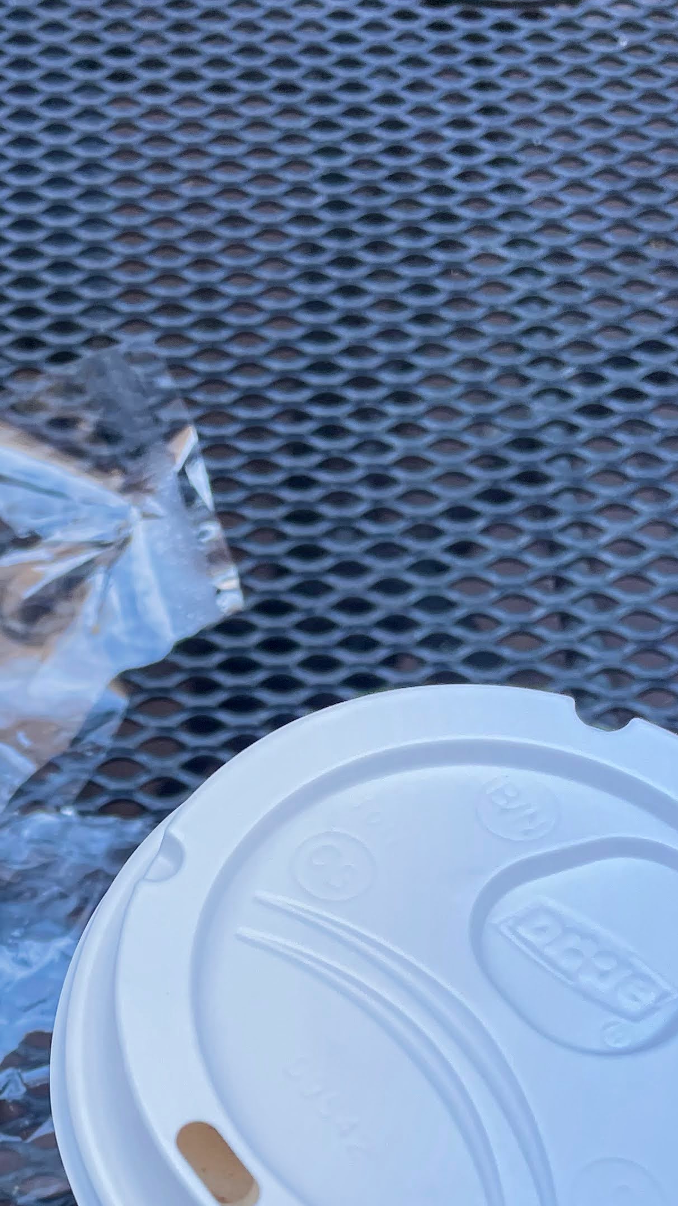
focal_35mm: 53
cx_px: 13
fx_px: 1694
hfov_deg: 21.9
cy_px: 1072
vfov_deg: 36.8
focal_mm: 4.2
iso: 50
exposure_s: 1/120
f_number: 1.6
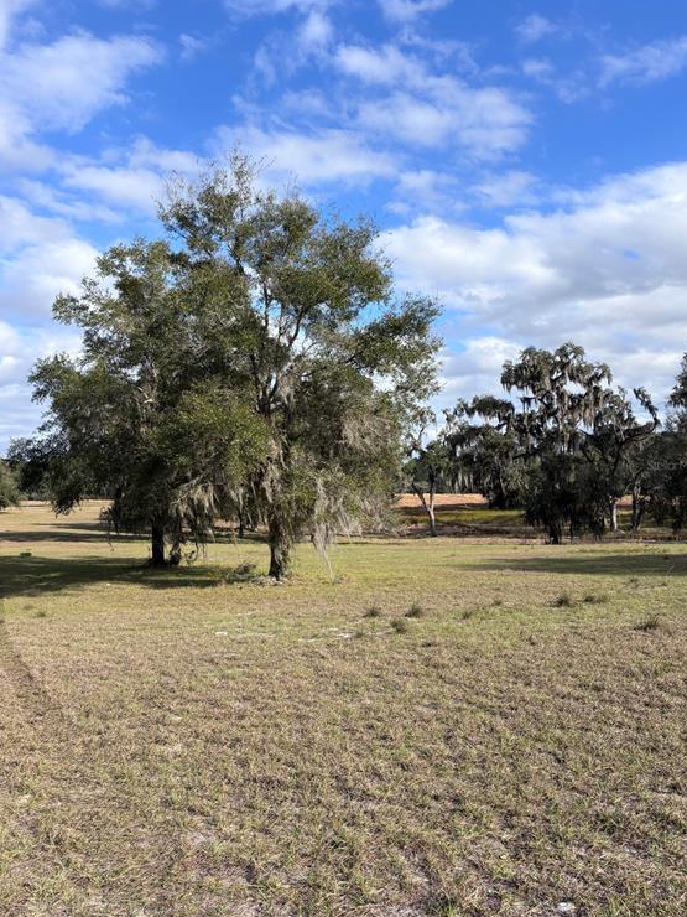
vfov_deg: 65.3
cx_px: 347
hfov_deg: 51.4
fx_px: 714
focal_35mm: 27
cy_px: 465
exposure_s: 1/2778
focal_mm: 5.96
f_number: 1.6
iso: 50
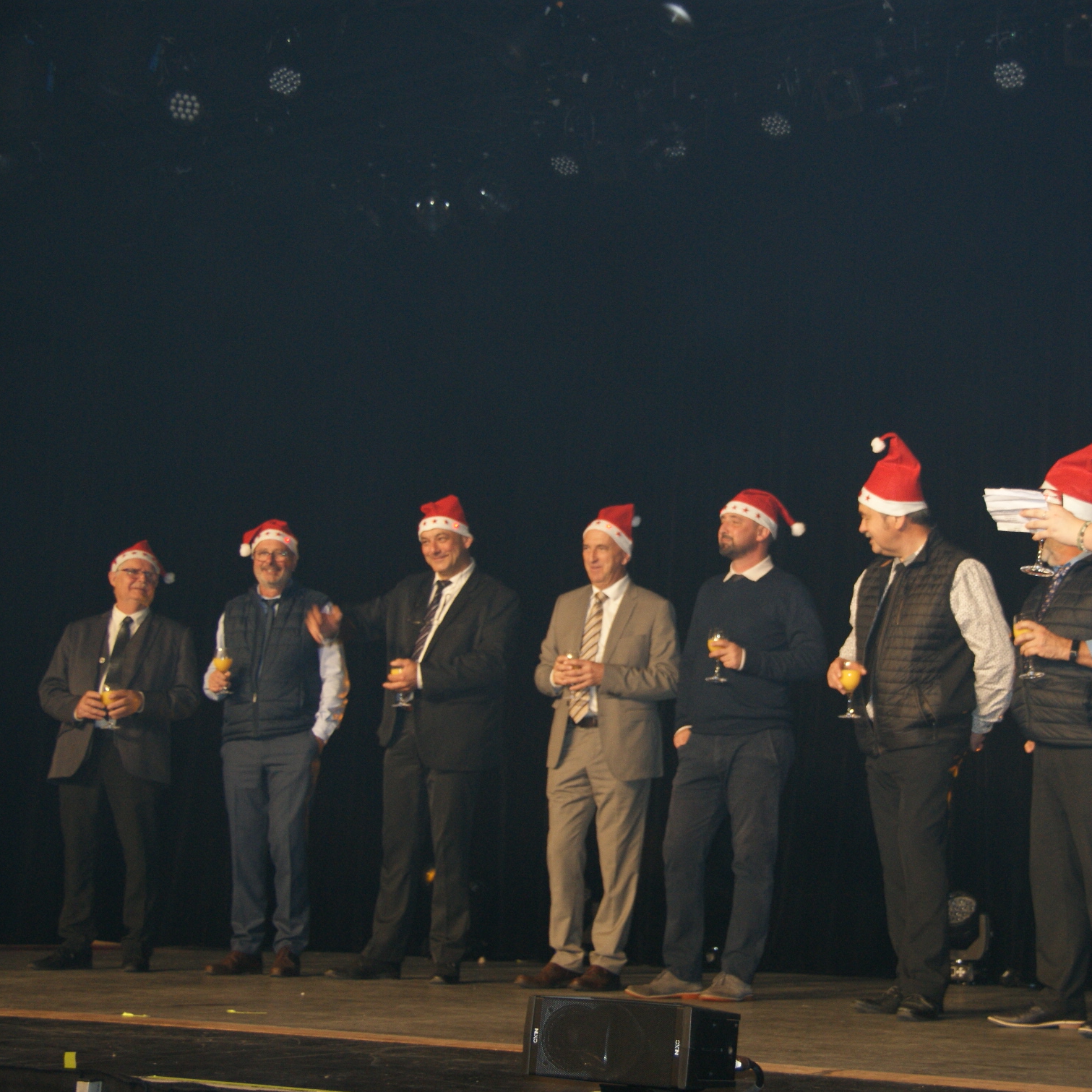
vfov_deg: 31.6
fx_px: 1927
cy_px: 547
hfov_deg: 31.3
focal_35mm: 54
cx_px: 760
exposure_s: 1/60
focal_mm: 28
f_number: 4
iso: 400
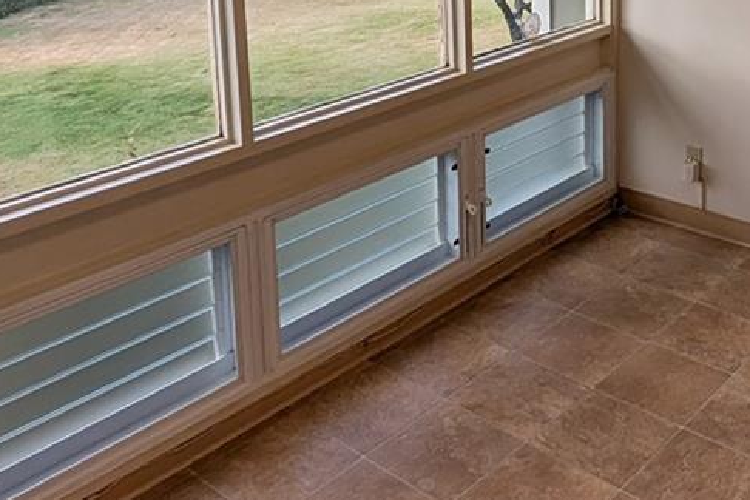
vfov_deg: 29.5
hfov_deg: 45.9
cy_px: -45
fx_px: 854
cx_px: 556
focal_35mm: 41
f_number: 1.7
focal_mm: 2.02
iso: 70
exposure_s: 1/705
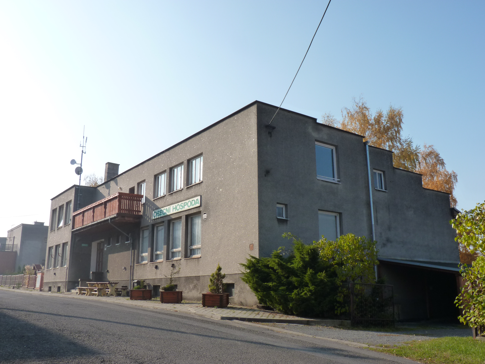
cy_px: 182
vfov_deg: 44.2
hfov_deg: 56.8
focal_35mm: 32
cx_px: 242
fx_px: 448
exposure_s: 1/250
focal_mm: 5.8
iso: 125
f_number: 5.6
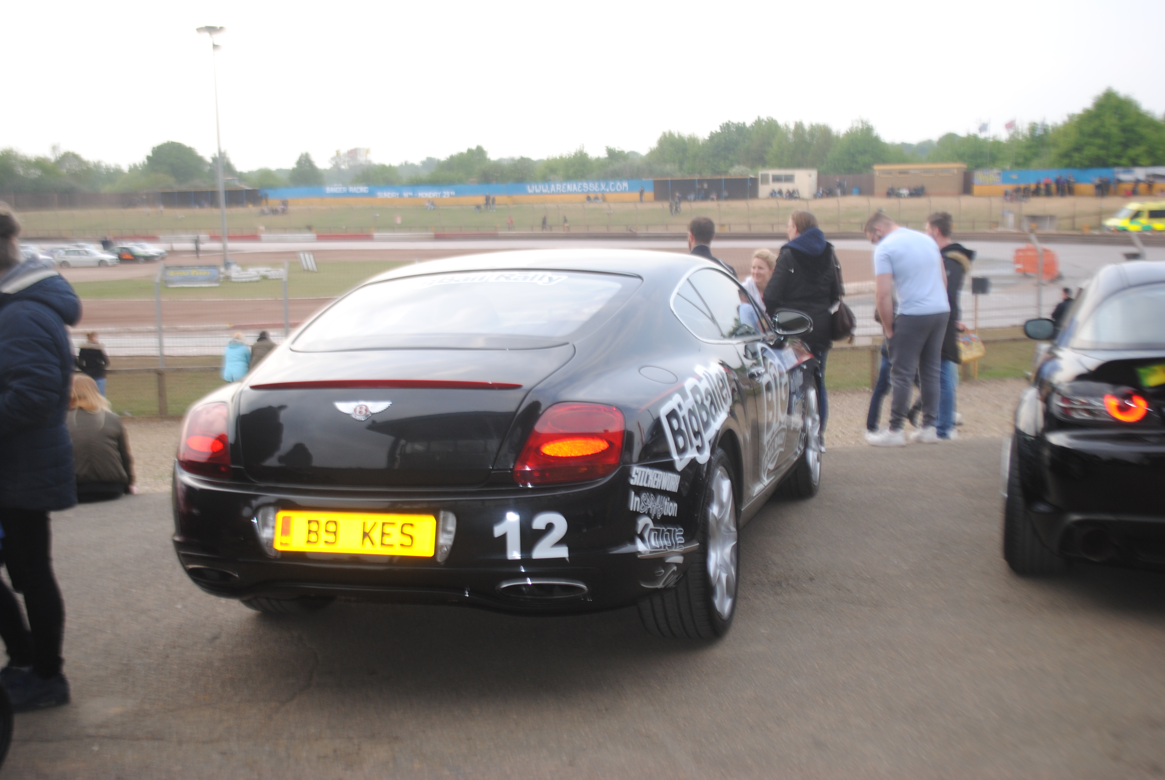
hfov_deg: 46.3
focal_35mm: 42
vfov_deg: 32.0
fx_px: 1361
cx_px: 582
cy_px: 390
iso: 140
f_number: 4.5
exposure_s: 1/125
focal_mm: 28
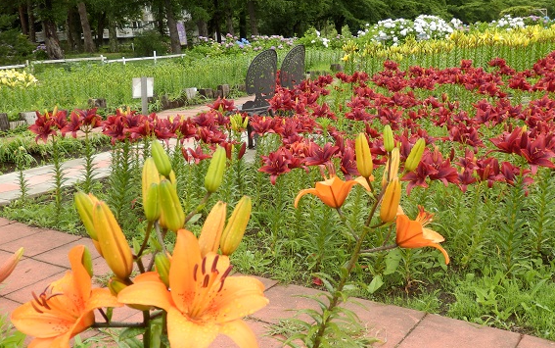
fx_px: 560
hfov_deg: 52.7
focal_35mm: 37
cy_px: 176
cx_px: 283
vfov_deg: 34.5
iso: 80
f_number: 3.4
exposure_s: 1/200
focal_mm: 6
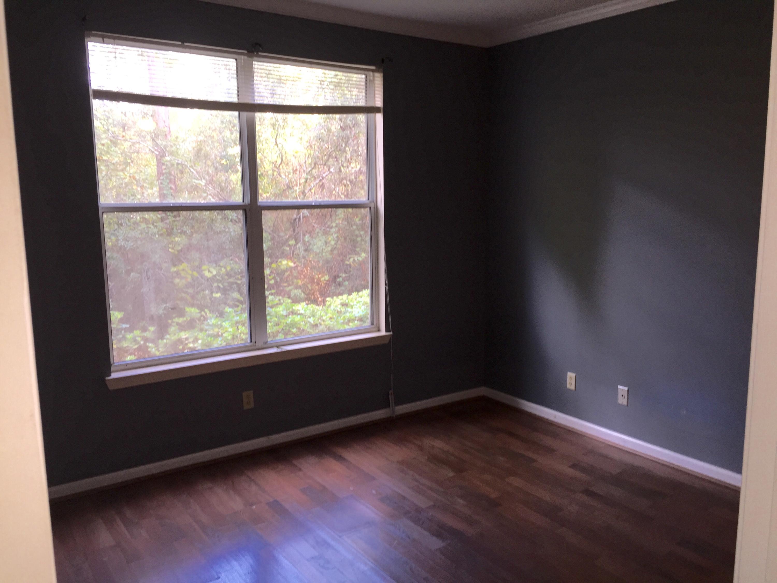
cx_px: 388
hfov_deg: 61.7
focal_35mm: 29
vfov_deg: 48.2
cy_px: 292
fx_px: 651
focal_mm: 4.15
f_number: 2.2
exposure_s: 1/30
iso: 32
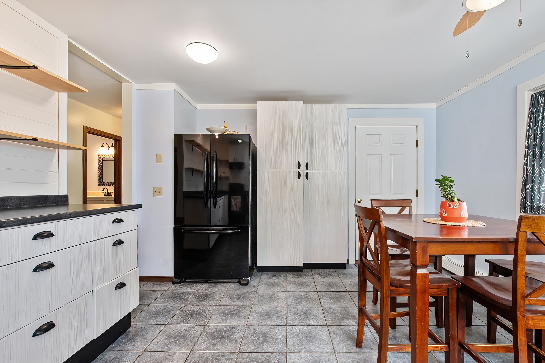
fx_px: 227
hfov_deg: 100.4
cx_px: 272
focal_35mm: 15
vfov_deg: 77.3
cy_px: 182
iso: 400
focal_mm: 10
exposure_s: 1/15
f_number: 10
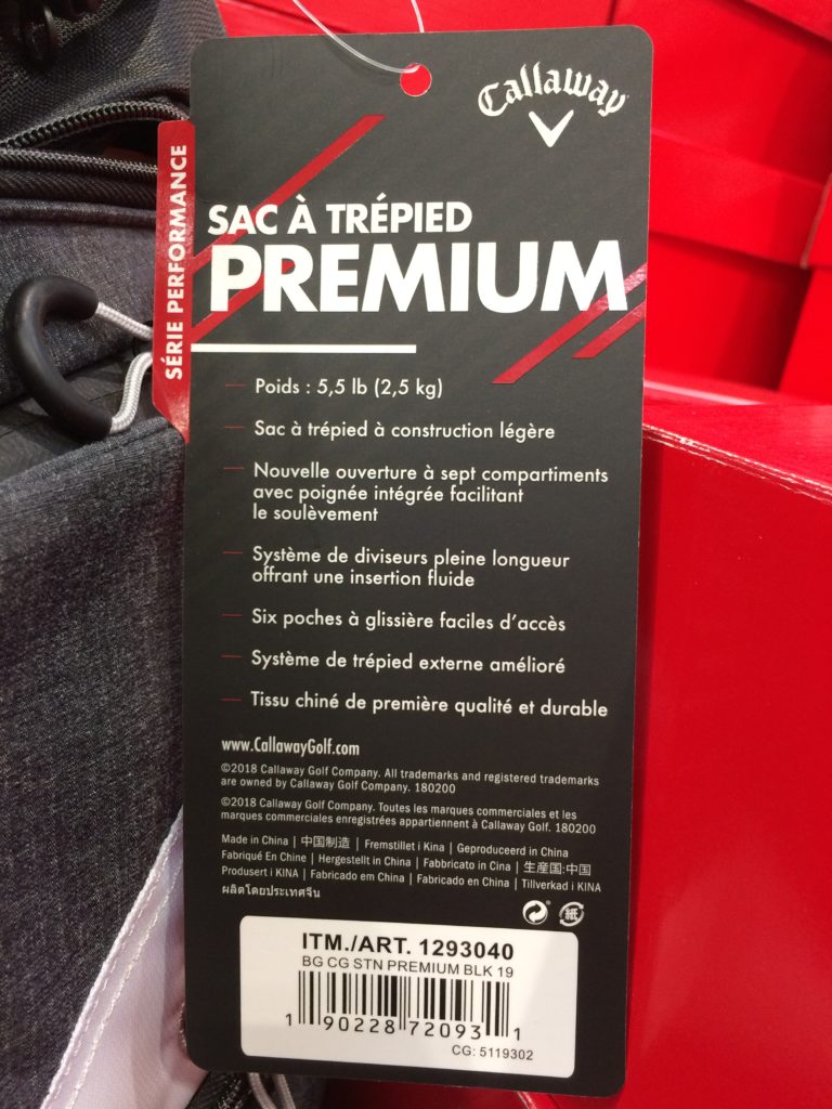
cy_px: 554
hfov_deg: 48.2
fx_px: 929
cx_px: 416
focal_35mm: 29
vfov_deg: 61.7
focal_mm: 4.15
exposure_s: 1/30
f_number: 2.2
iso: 100
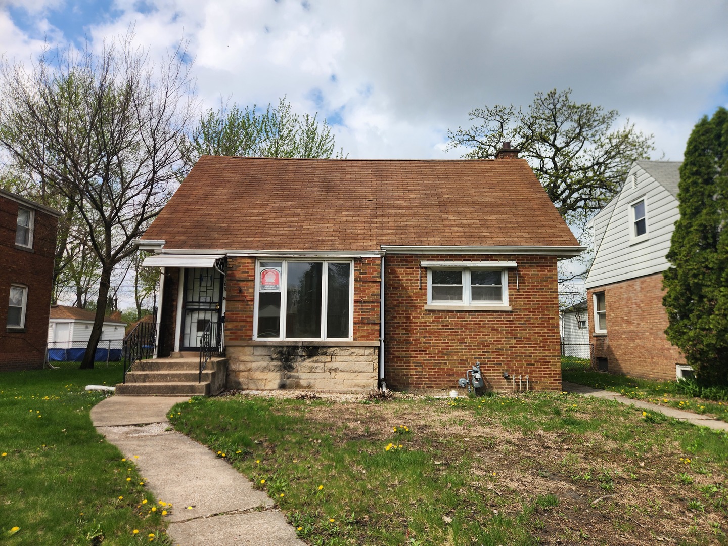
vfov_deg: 58.9
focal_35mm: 23
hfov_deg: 73.9
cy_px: 273
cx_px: 364
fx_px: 484
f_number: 1.8
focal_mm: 5.4
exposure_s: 1/1864
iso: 20
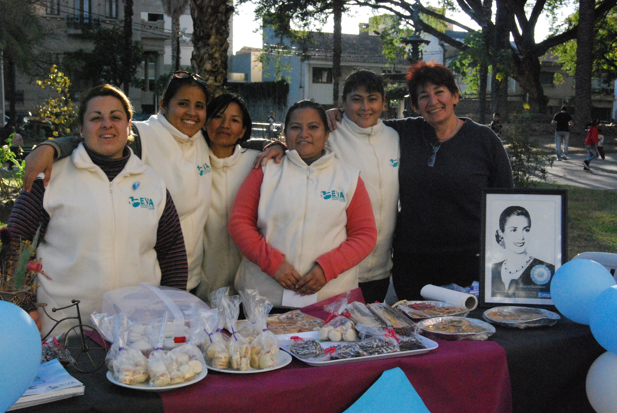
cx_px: 308
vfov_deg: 28.2
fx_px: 824
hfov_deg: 41.1
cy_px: 206
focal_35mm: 48
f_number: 11
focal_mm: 32
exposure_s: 1/800
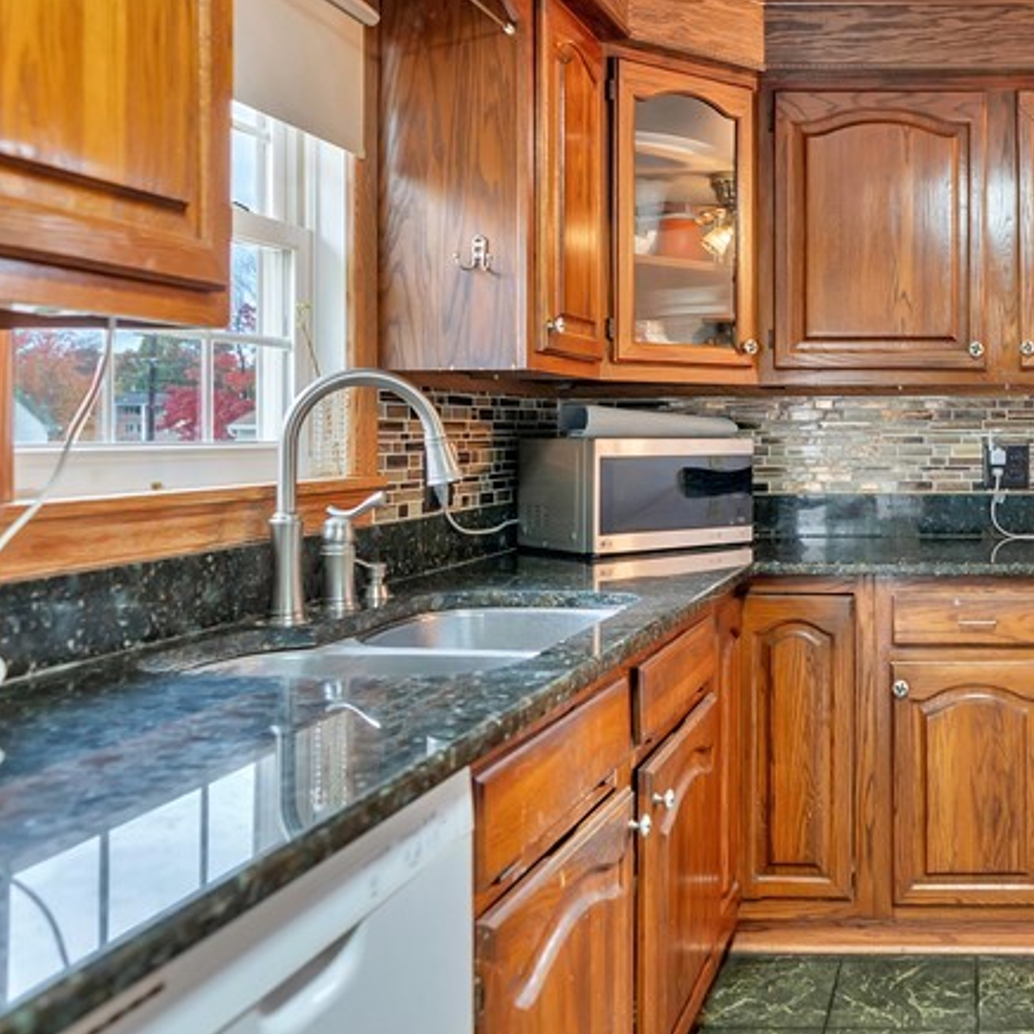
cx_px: 956
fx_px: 1217
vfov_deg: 45.7
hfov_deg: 41.8
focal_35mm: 36
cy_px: 391
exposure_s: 1/40
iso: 640
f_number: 2.8
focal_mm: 17
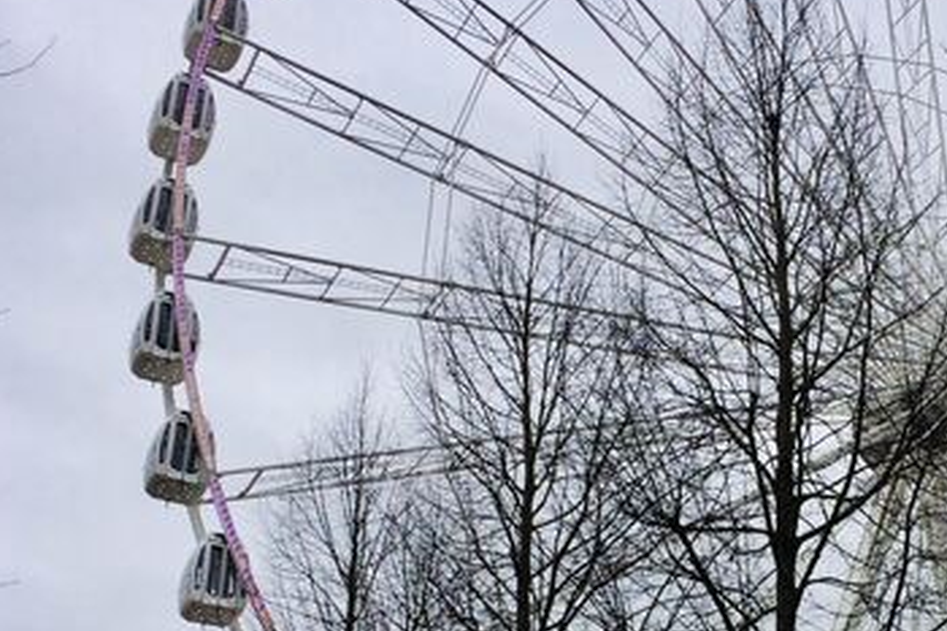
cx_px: 736
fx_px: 1814
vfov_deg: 19.2
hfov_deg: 28.7
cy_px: 609
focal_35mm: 69
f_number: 2.2
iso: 32
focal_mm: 4.15
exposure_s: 1/1325
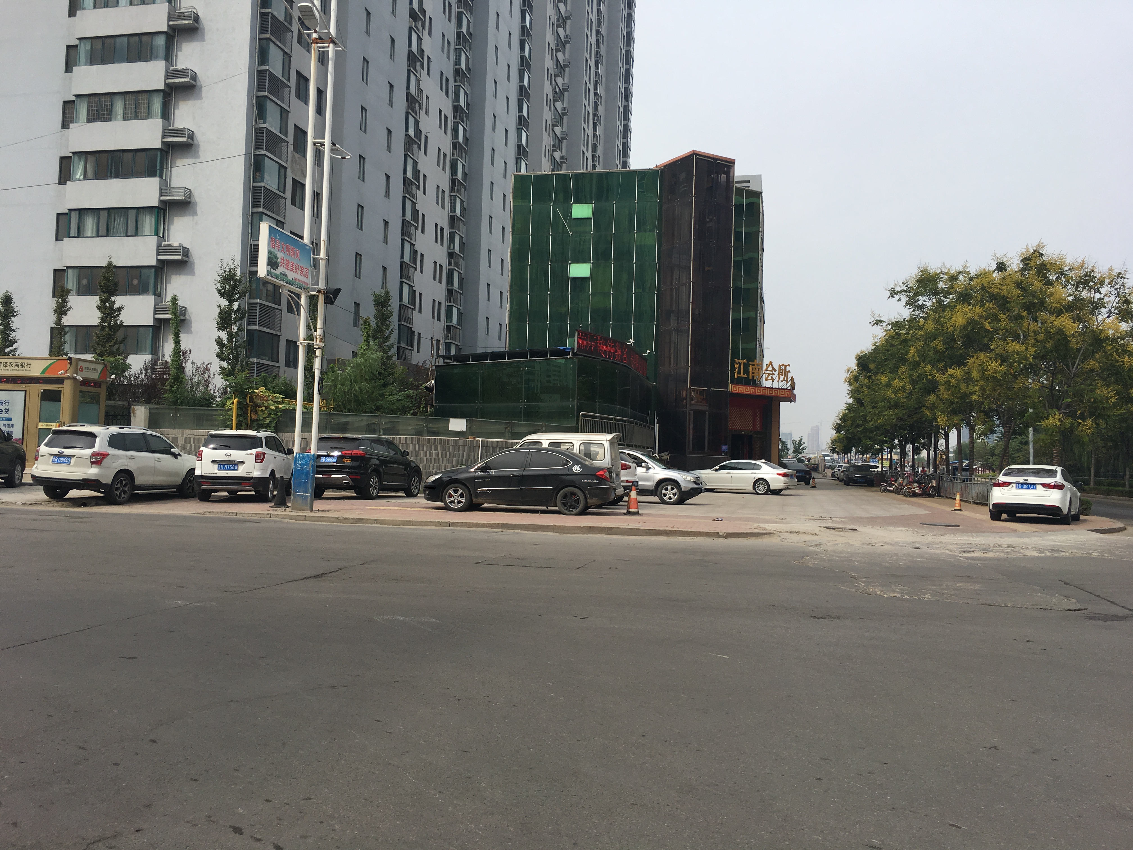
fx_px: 949
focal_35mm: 29
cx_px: 566
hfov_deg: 61.7
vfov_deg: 48.2
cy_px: 425
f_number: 2.2
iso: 25
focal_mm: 4.15
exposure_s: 1/1789
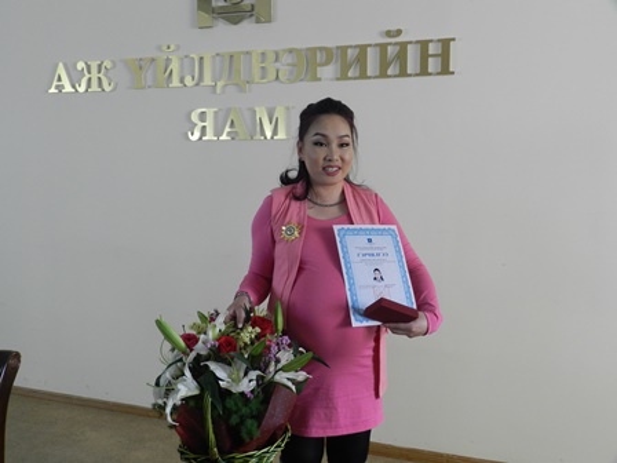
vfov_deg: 44.2
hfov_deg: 56.8
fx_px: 570
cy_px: 232
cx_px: 308
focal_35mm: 32
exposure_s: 1/30
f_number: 3.7
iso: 400
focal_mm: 5.6
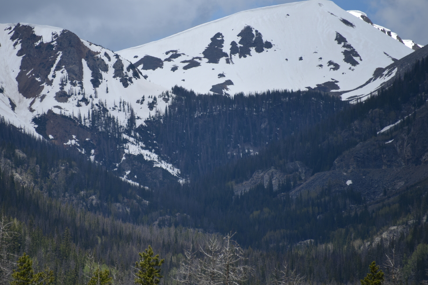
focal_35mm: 394
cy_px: 118
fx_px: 4684
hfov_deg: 5.2
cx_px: 163
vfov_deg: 3.5
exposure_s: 1/640
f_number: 5.6
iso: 100
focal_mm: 300
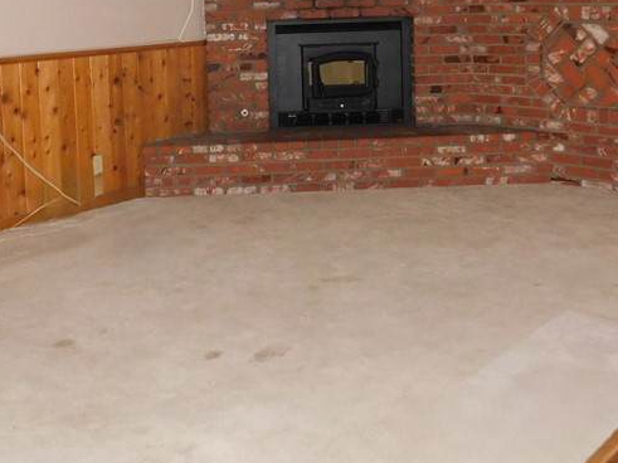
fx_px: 857
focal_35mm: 48
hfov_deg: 39.4
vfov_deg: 29.0
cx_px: 237
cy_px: 47
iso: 360
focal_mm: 4
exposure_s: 1/30
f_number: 3
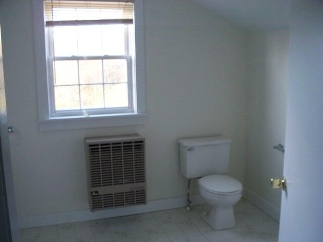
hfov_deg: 51.4
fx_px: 336
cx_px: 162
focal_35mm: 36
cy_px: 121
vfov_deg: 39.7
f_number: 2.8
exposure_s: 1/60
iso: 400
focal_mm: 7.54
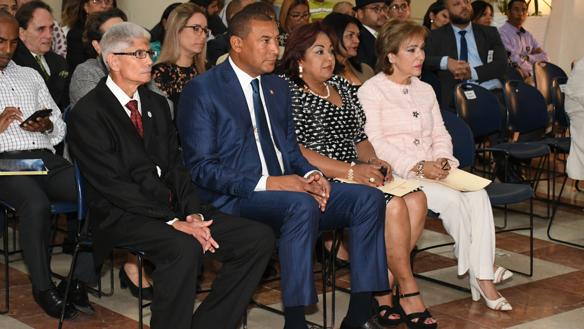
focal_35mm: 76
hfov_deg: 27.9
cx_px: 292
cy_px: 166
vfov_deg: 15.9
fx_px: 1177
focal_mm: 48
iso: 2500
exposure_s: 1/125
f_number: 5.6
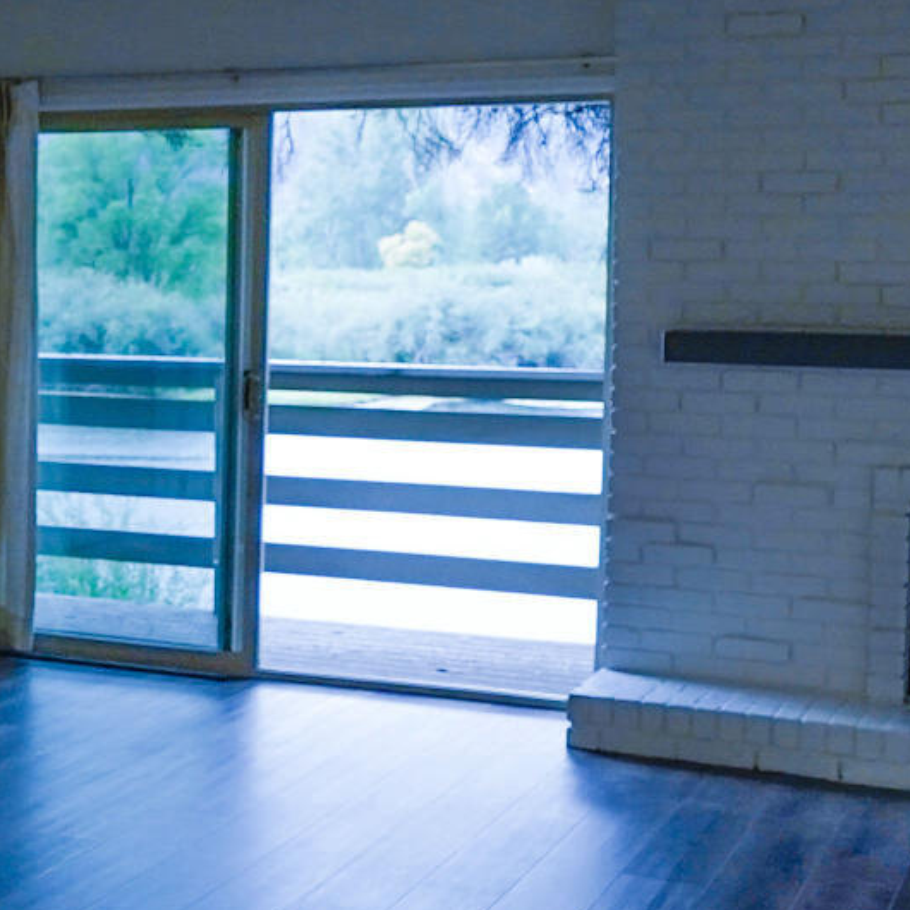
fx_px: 2290
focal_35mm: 77
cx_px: -862
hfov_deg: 17.1
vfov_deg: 22.4
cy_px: 330
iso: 800
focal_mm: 16
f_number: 4.5
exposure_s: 1/60
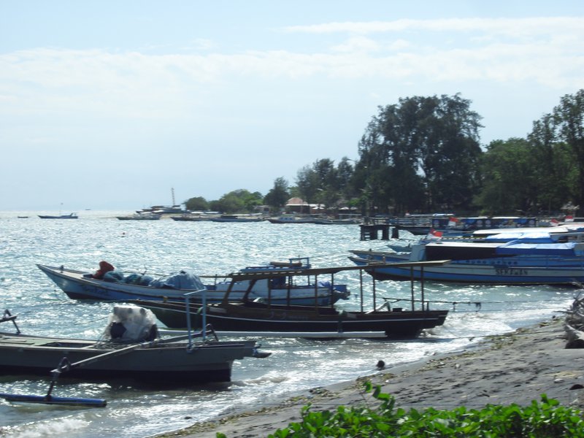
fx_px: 1316
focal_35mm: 78
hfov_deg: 25.0
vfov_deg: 18.9
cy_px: 219
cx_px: 292
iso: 100
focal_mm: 12.8
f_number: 12
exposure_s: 1/200
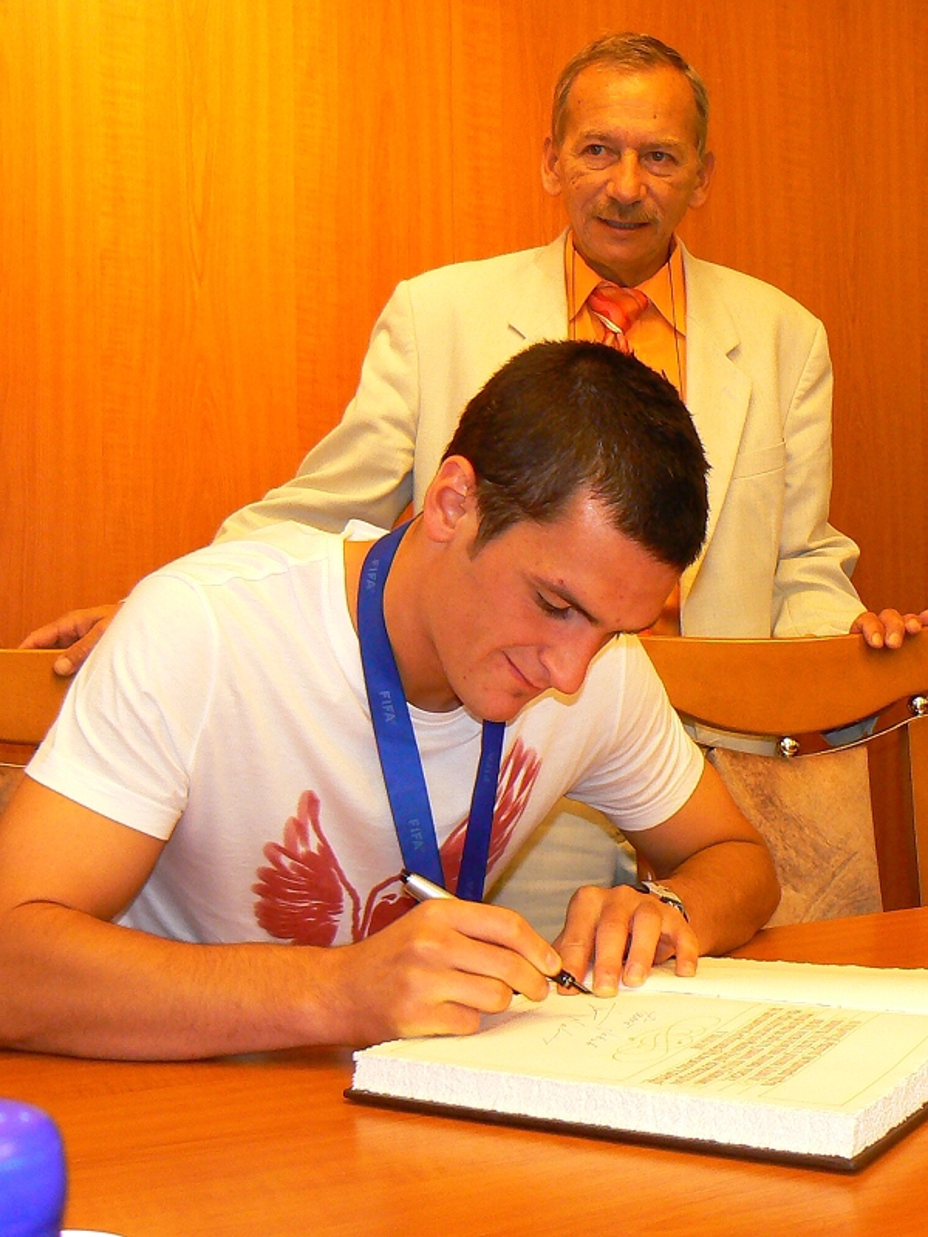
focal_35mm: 36
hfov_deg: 39.7
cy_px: 618
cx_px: 464
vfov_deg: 51.4
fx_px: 1287
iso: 200
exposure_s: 1/50
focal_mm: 6
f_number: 2.8
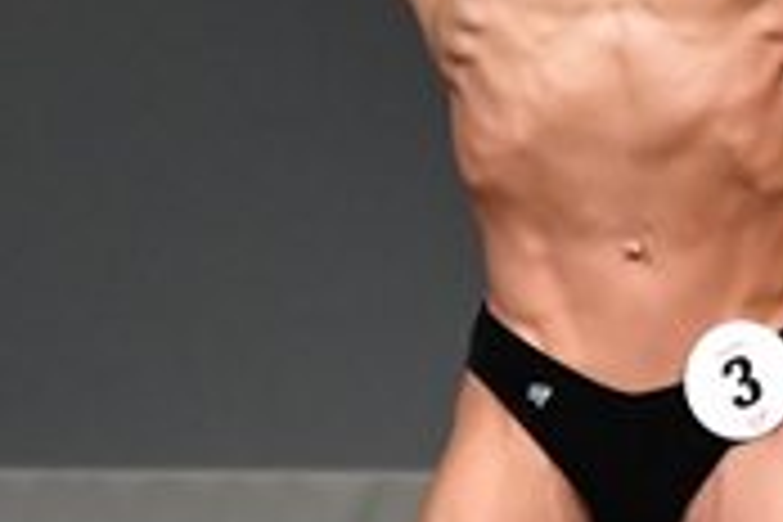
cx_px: 1010
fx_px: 33427
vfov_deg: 0.9
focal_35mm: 1537
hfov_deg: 1.3
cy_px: 436
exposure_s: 1/400
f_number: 5.6
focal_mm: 230
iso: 4000
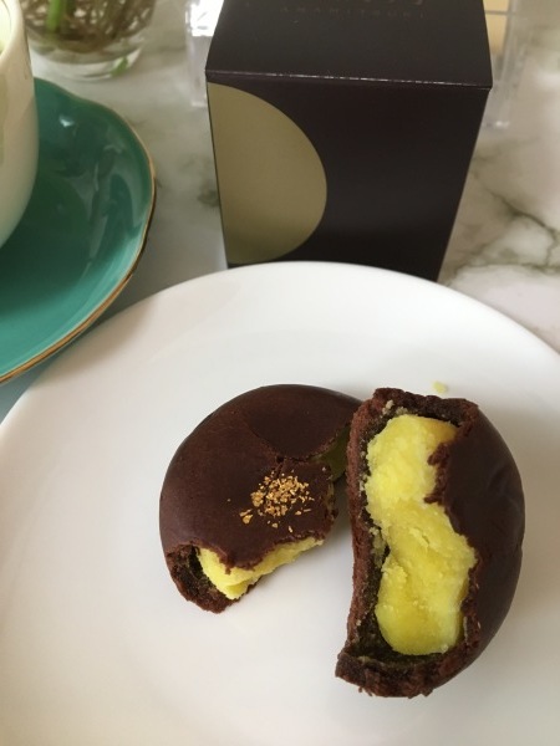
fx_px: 626
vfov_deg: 61.7
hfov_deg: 48.2
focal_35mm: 29
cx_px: 280
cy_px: 373
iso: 250
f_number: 2.2
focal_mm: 4.15
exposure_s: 1/33
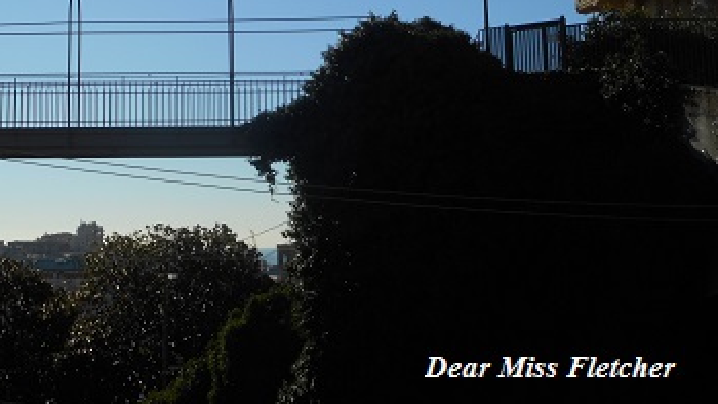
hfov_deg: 30.0
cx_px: 257
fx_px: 1333
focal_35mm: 70
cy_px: 18
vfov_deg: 16.9
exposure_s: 1/1000
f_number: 4.7
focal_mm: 7.9
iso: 80
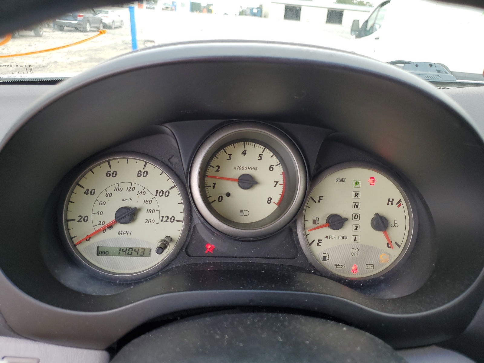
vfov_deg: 53.1
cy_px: 182
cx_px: 242
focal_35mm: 26
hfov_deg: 67.3
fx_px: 364
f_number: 1.5
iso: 50
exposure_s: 1/357
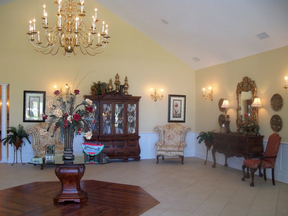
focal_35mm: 35
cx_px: 144
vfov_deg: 40.7
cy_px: 108
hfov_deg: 52.6
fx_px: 291
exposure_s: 1/40
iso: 250
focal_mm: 6.2
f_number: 3.5
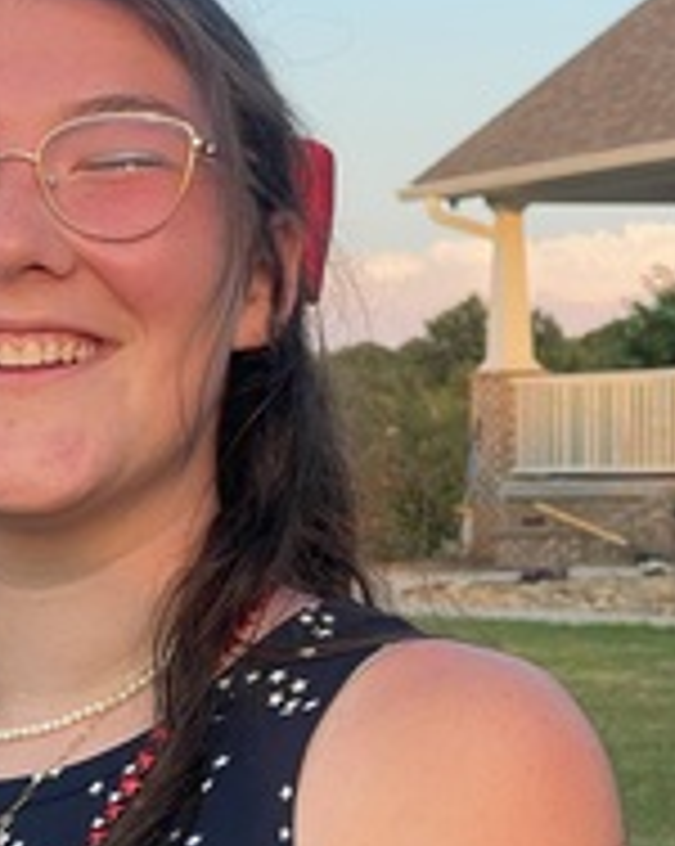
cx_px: 97
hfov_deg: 11.4
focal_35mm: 135
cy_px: 666
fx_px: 3377
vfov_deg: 14.2
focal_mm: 6
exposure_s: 1/234
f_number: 2
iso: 25
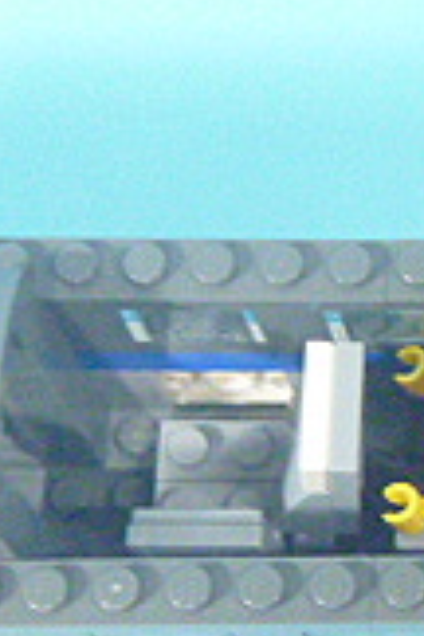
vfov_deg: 14.2
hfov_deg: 8.9
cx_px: 868
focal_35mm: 144
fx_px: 2544
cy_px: 440
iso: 800
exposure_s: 1/15
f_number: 3.5
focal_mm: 6.3
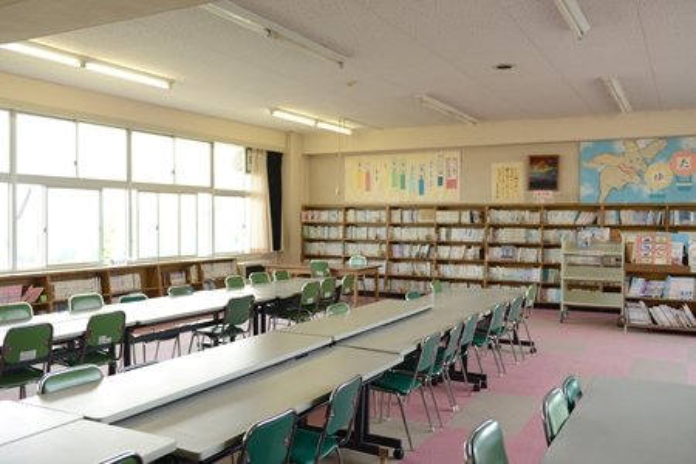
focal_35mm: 32
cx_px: 348
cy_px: 232
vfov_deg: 41.1
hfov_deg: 58.7
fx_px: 619
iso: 500
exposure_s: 1/125
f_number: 3.5
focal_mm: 32
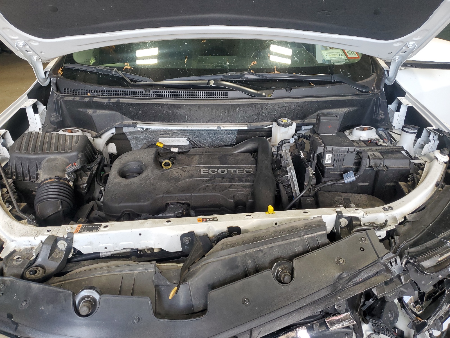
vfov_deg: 53.1
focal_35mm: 26
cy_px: 169
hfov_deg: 67.3
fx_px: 338
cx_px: 225
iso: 55
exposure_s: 1/120
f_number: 1.5
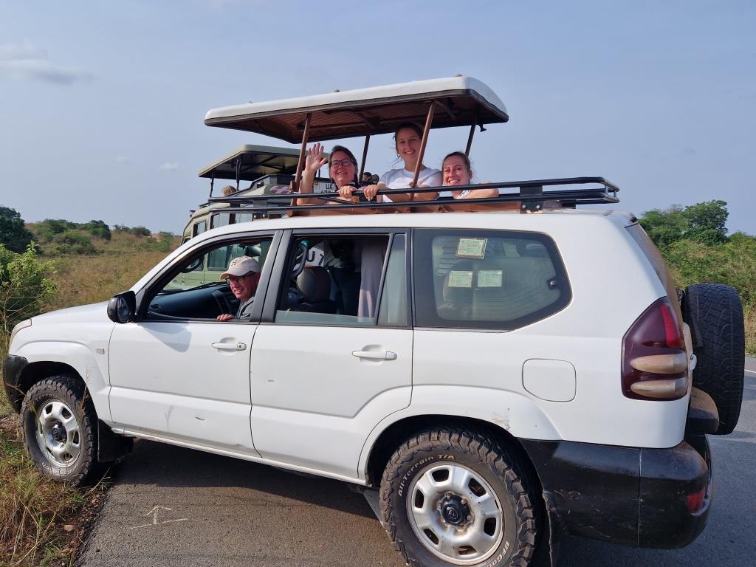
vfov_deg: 58.9
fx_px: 502
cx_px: 378
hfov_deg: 73.9
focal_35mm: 23
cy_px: 284
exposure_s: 1/1761
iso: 50
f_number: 1.8
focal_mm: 5.4
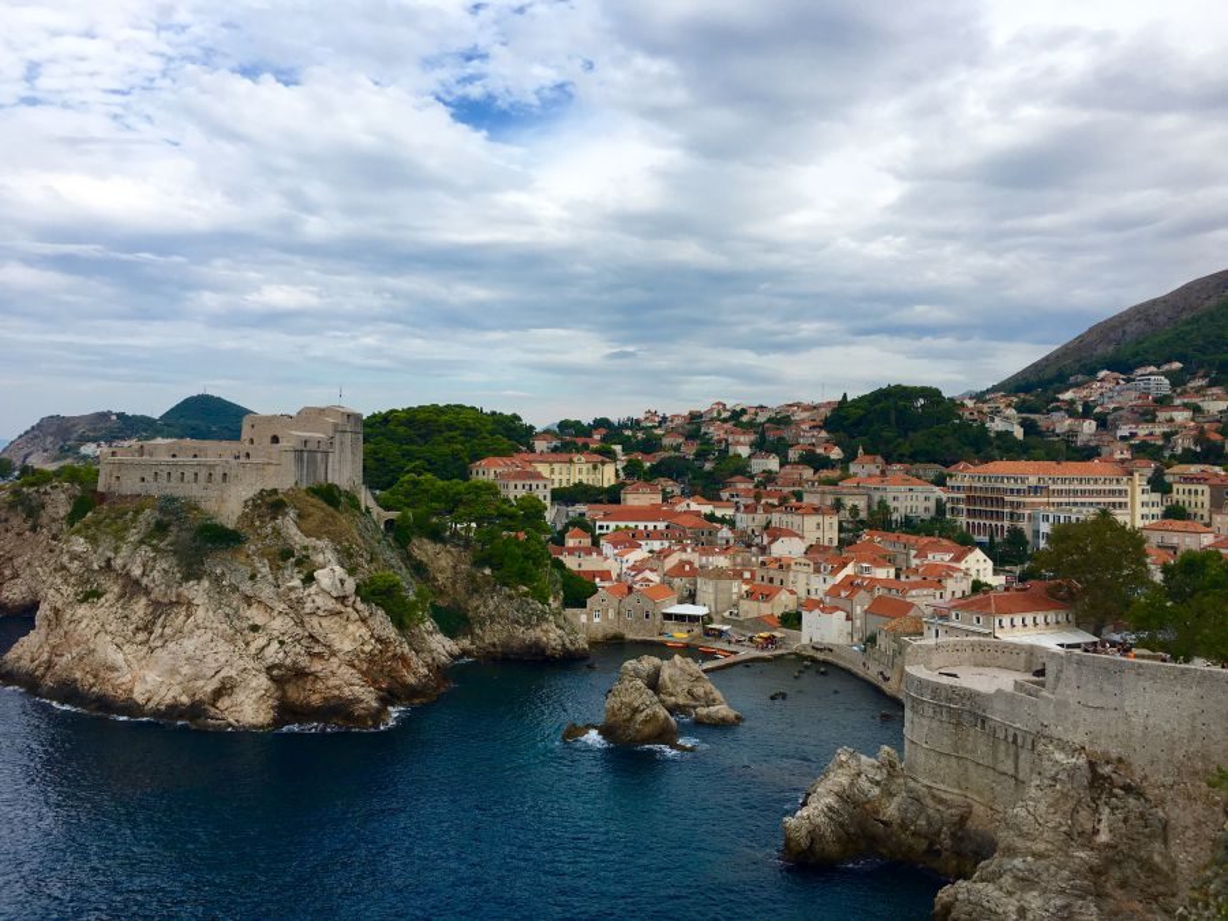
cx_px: 614
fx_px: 1029
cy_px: 460
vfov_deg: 48.2
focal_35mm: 29
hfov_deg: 61.7
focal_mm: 4.15
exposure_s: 1/1202
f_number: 2.2
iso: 25
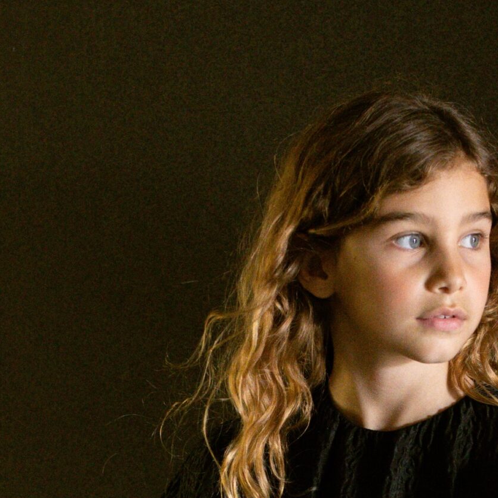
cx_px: 388
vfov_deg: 21.9
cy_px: 602
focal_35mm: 73
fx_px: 1188
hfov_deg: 23.4
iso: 5000
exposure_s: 1/320
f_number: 2.5
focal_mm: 35
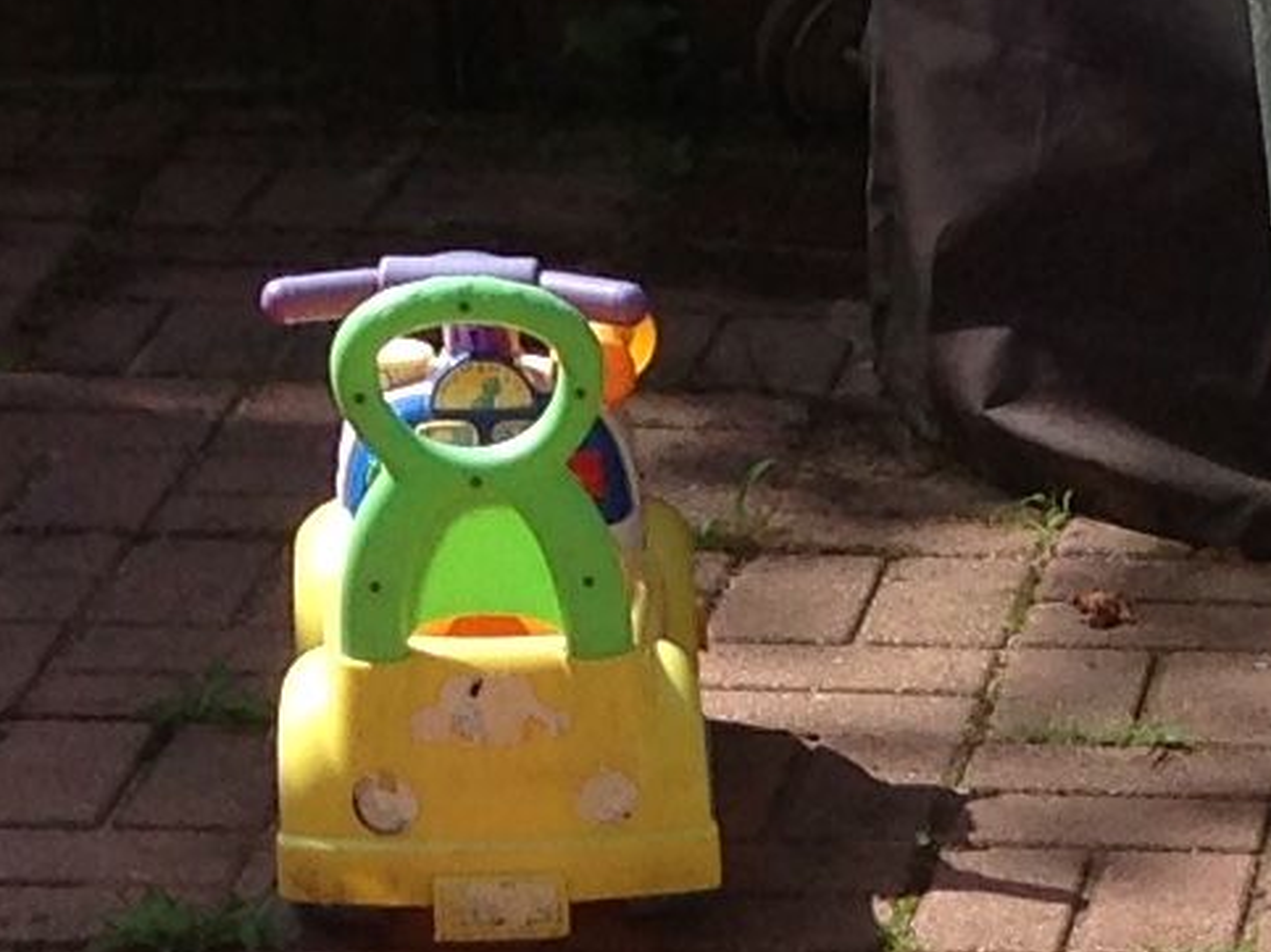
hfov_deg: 8.7
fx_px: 8186
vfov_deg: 6.4
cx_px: 1674
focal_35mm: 223
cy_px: 2083
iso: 50
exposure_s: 1/847
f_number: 2.4
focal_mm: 4.12
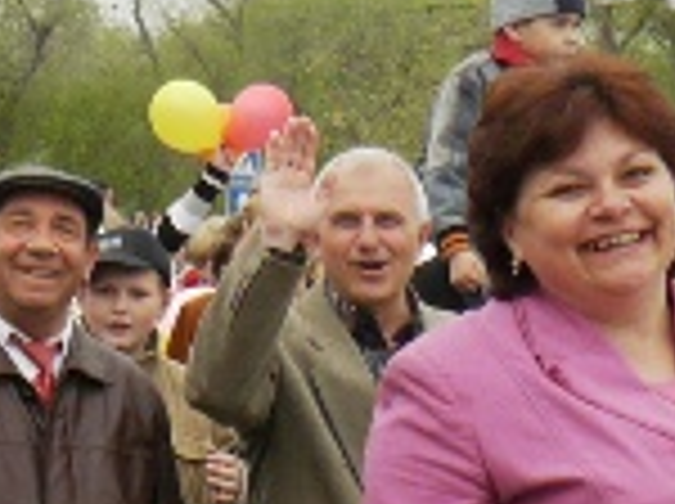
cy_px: 567
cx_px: 135
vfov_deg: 9.5
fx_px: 2998
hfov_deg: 12.8
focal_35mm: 154
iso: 100
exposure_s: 1/200
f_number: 5
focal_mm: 6
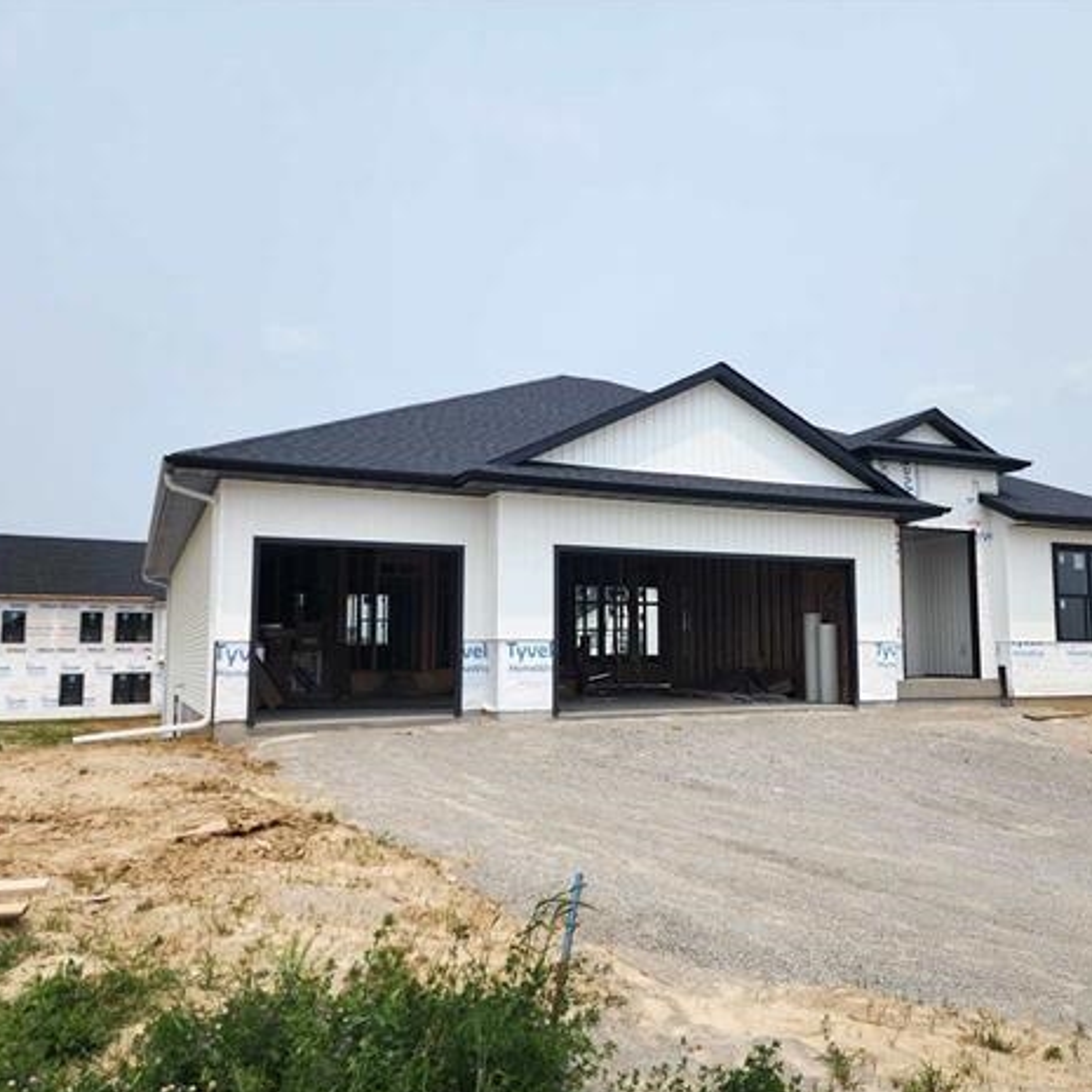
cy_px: 557
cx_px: 655
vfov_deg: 57.3
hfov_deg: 56.9
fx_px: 999
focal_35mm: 28
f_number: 1.8
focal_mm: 6.4
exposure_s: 1/1962
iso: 12
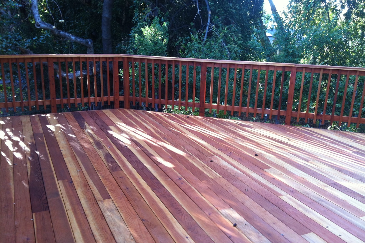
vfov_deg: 35.9
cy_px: 120
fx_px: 375
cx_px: 184
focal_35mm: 37
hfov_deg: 51.9
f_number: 2.8
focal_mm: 3.85
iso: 80
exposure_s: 1/30
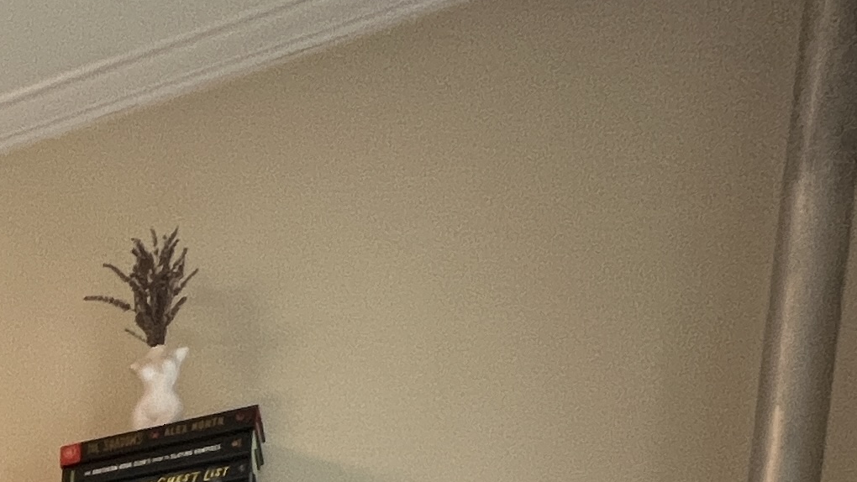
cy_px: 1197
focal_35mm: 56
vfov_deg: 13.9
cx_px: -558
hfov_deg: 24.4
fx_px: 1273
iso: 125
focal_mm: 1.57
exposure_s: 1/120
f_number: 1.8
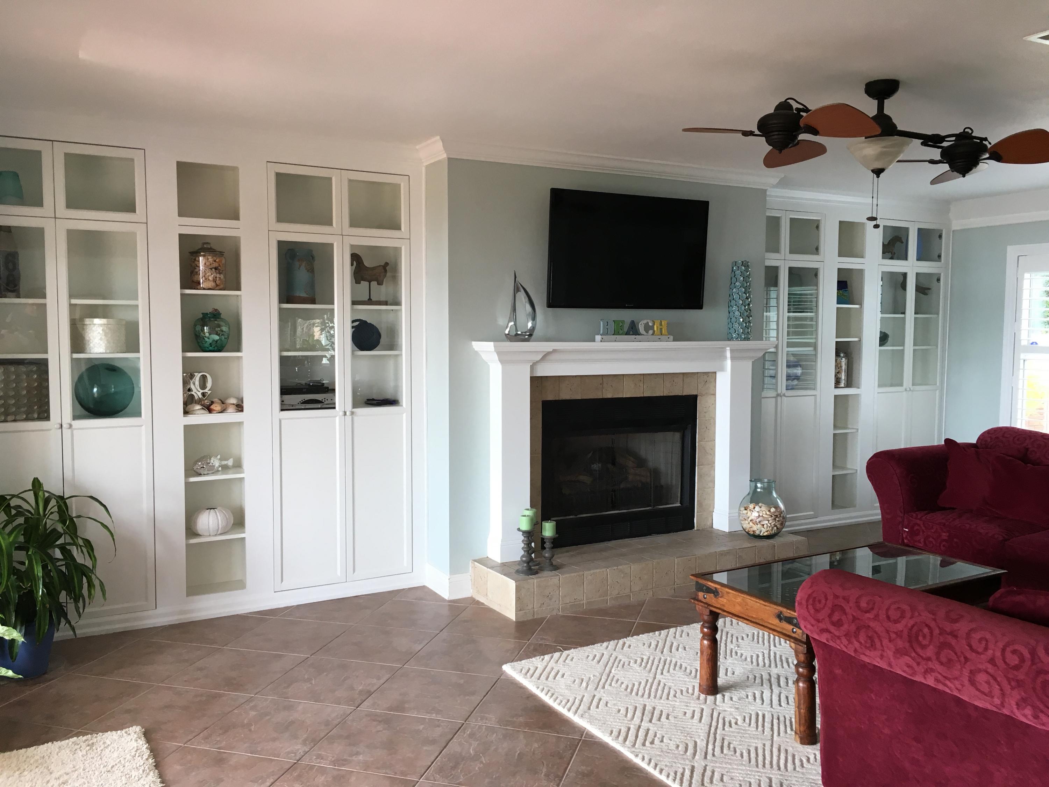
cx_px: 524
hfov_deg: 61.7
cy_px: 394
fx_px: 879
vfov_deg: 48.2
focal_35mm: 29
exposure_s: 1/30
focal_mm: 4.15
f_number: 2.2
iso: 25
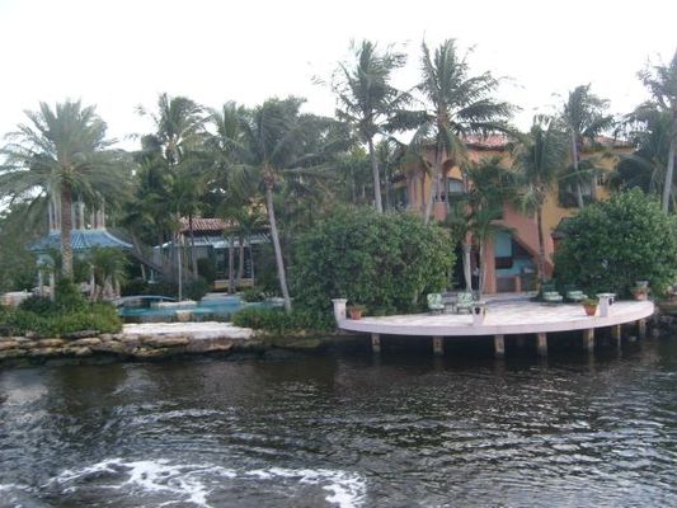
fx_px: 685
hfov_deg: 52.6
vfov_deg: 40.7
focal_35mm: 35
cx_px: 338
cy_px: 254
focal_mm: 5.8
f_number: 7.1
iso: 80
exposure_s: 1/60
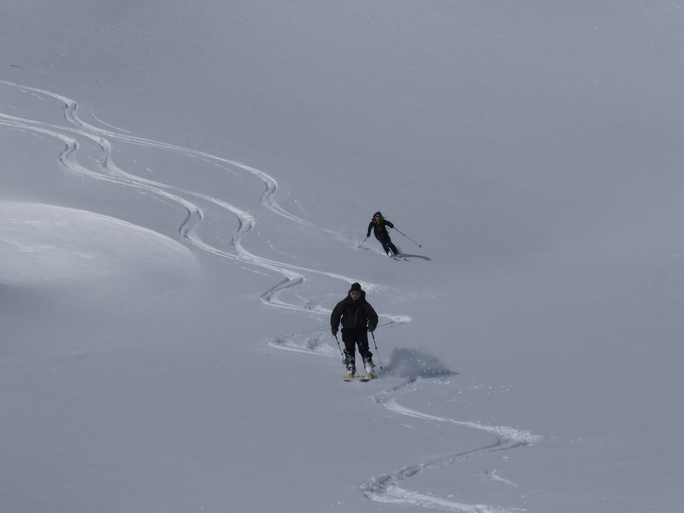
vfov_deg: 9.8
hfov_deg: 13.1
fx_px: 2984
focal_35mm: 151
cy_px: 256
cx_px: 342
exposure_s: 1/2000
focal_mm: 24.4
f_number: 6.3
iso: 100
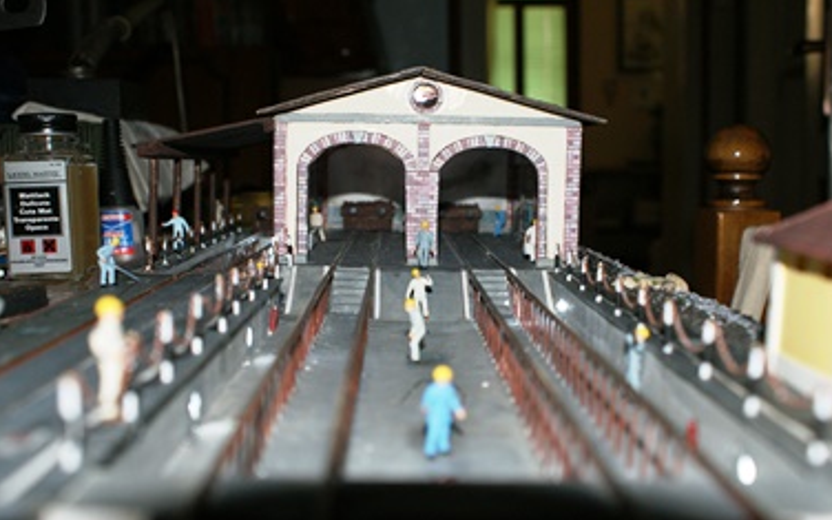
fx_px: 930
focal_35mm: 41
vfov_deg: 31.2
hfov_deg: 48.2
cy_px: 267
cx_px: 424
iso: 400
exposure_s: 1/60
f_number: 5.6
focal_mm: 26
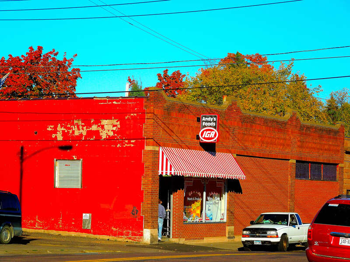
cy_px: 131
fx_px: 1203
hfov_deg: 16.6
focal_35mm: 119
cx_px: 175
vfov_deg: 12.5
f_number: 4.8
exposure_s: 1/800
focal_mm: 21.5
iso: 100
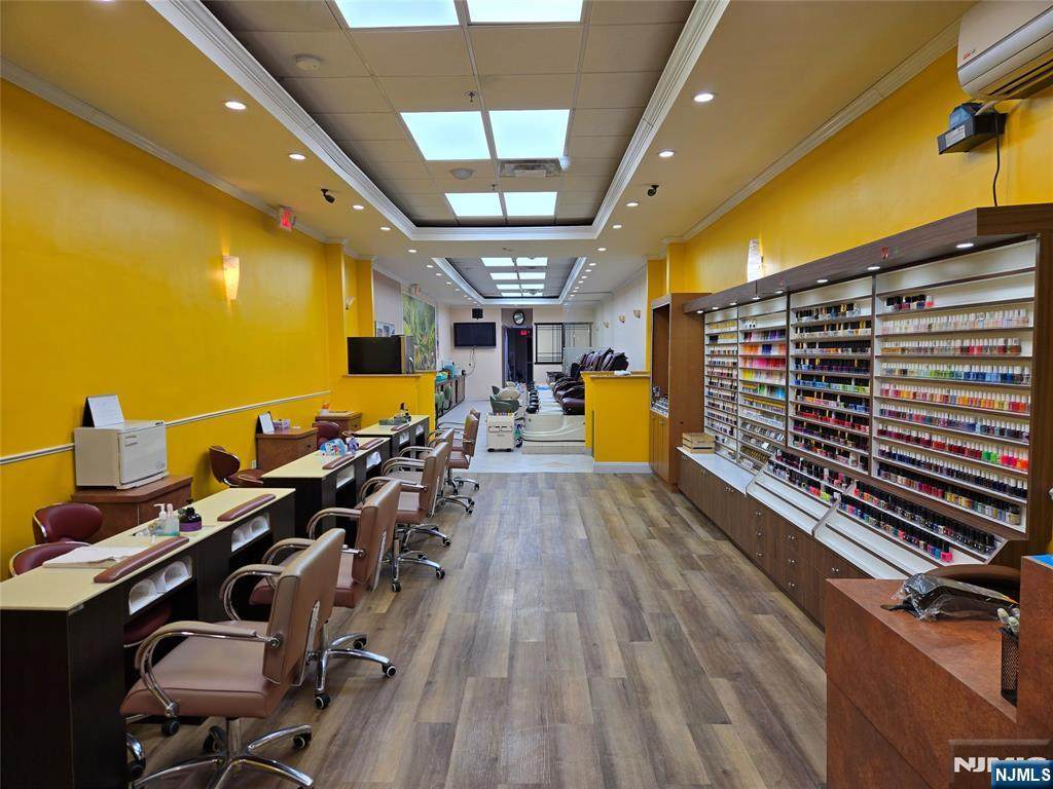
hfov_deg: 73.9
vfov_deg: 58.9
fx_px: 700
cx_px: 526
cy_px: 394
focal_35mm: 23
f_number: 1.8
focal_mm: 5.4
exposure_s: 1/120
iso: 32
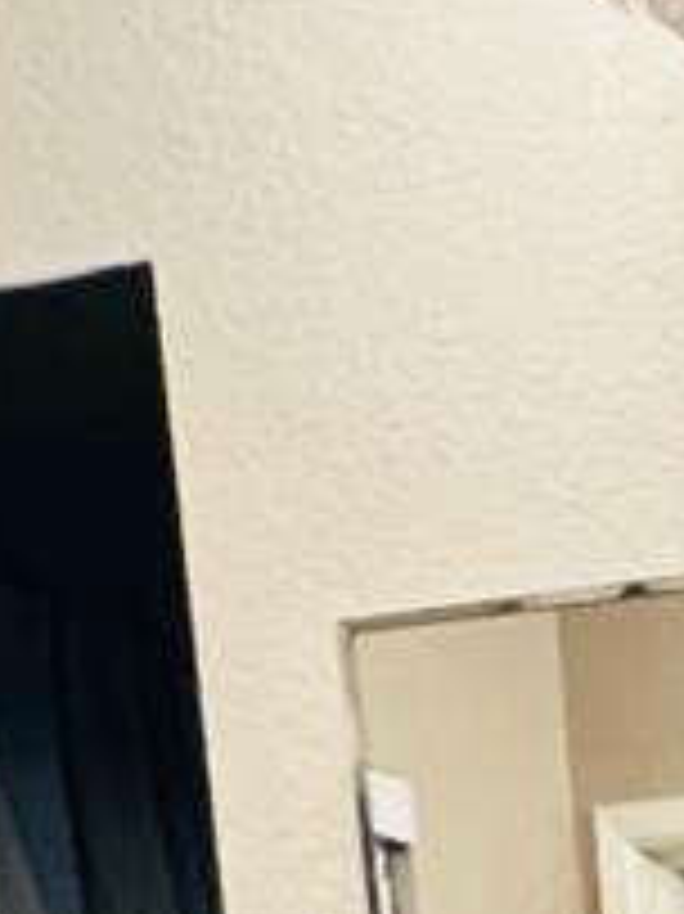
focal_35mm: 96
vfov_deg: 13.7
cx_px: 1825
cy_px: 2269
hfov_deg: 11.5
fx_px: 2532
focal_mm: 1.57
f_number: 1.8
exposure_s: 1/60
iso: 400
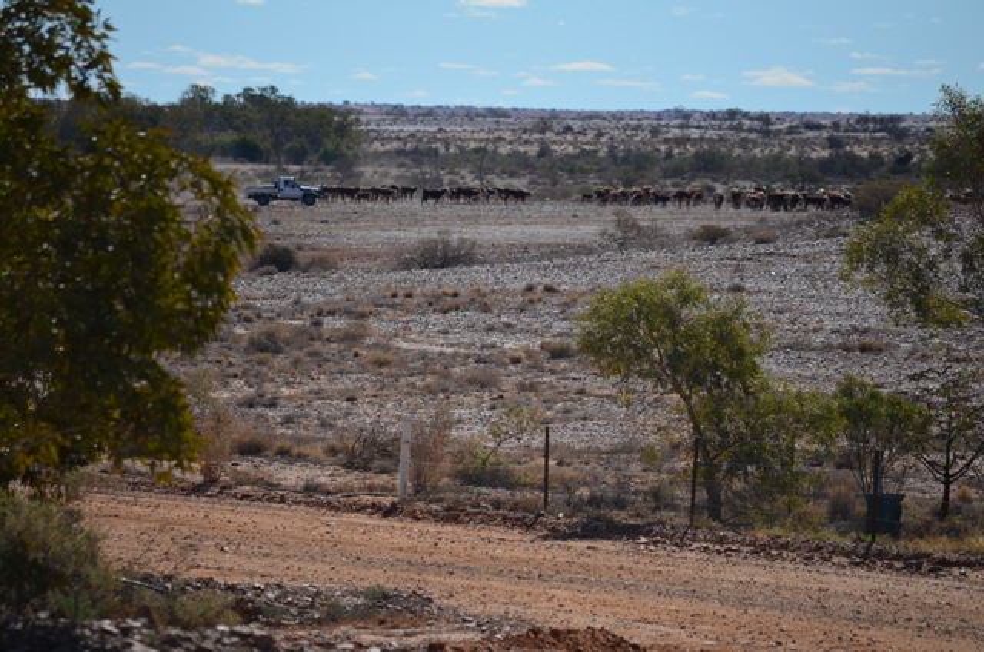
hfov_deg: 6.9
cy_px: 326
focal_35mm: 300
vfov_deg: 4.6
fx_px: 8184
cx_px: 492
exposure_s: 1/2000
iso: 280
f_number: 5.6
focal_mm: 200
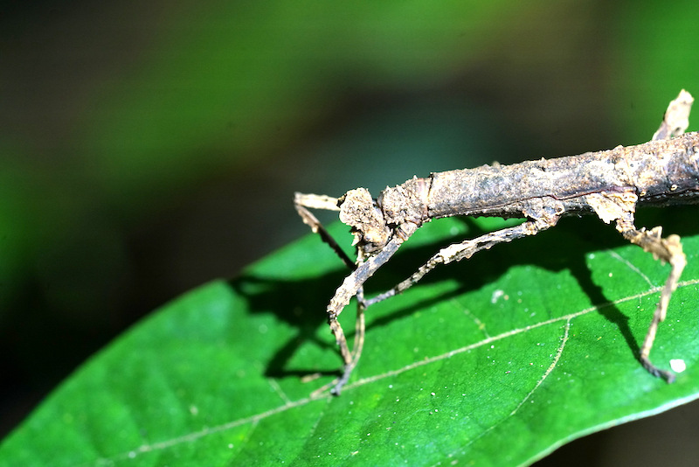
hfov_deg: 22.6
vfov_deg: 15.2
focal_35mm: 90
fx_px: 1748
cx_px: 350
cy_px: 234
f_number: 7.1
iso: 2500
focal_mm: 90
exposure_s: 1/40
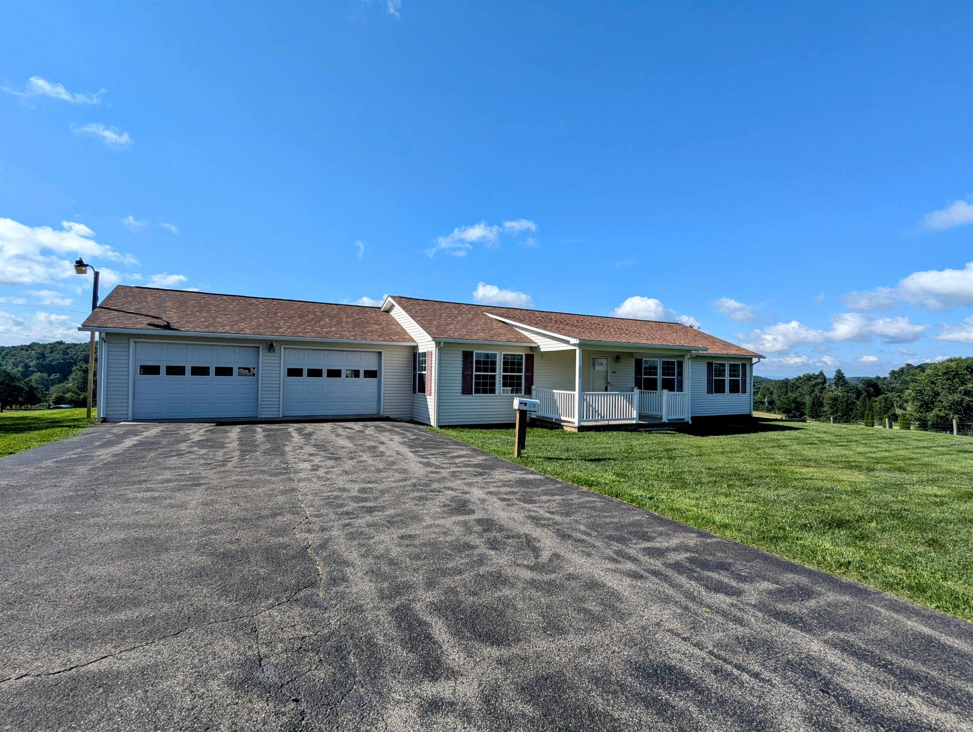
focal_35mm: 16
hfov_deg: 94.4
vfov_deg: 78.2
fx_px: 450
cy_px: 366
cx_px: 486
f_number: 2.2
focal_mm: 2.35
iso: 46
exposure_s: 1/1742
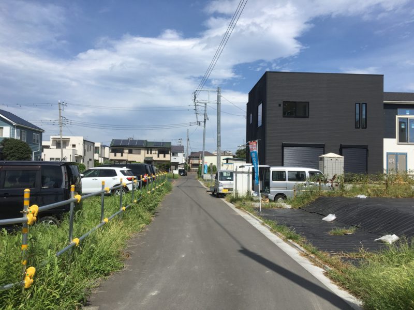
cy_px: 155
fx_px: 347
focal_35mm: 29
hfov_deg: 61.7
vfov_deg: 48.2
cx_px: 207
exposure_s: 1/2653
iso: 25
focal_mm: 4.15
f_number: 2.2
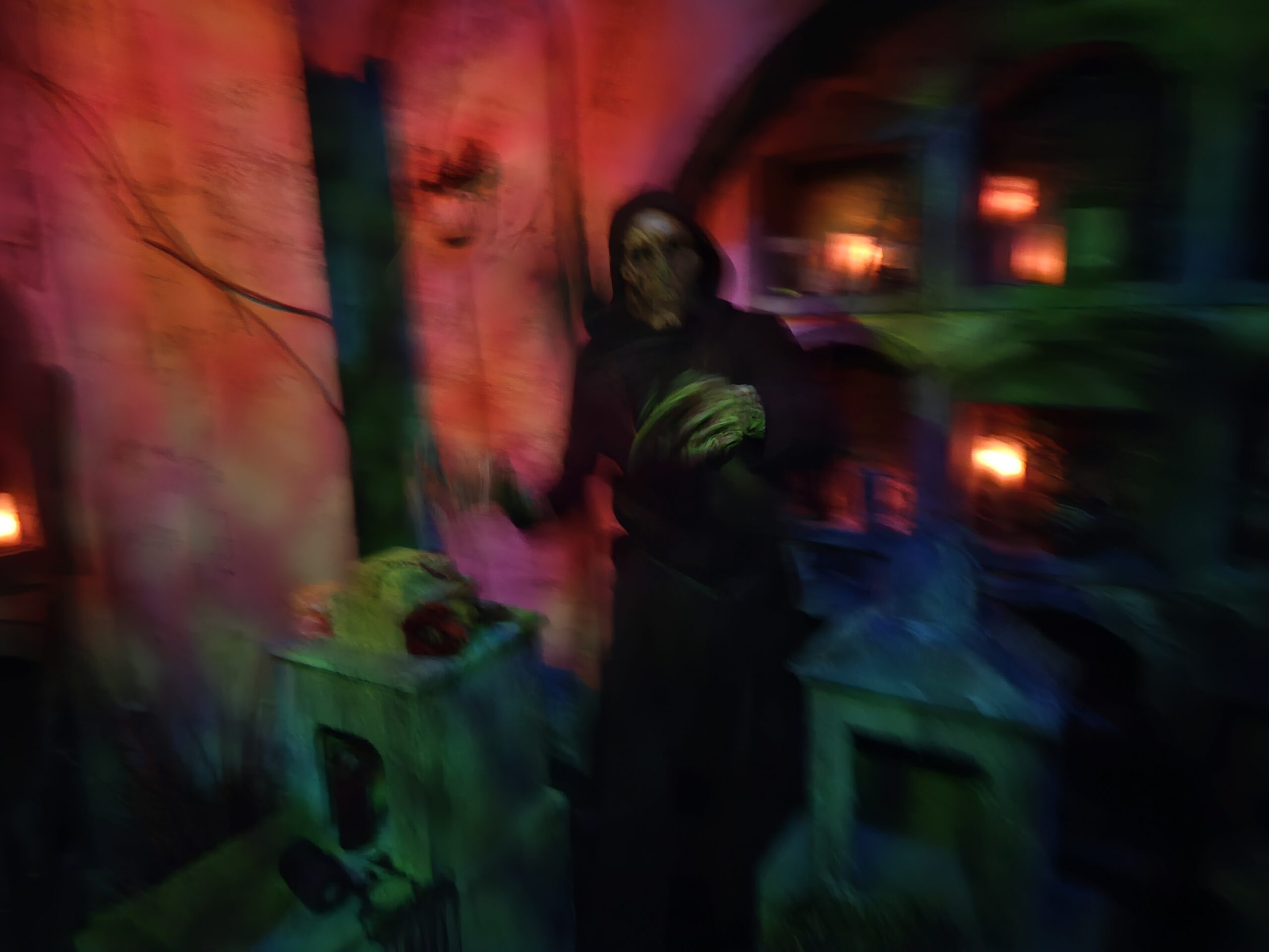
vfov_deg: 58.9
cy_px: 476
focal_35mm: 23
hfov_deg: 73.9
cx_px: 634
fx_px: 843
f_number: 1.8
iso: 1600
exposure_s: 1/11
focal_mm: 5.4
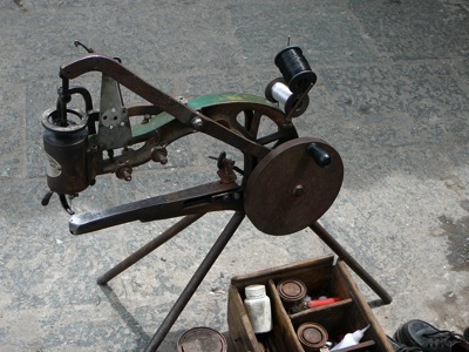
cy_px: 176
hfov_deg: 32.7
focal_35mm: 59
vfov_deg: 24.8
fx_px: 799
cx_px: 234
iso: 80
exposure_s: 1/250
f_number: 3.5
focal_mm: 8.7
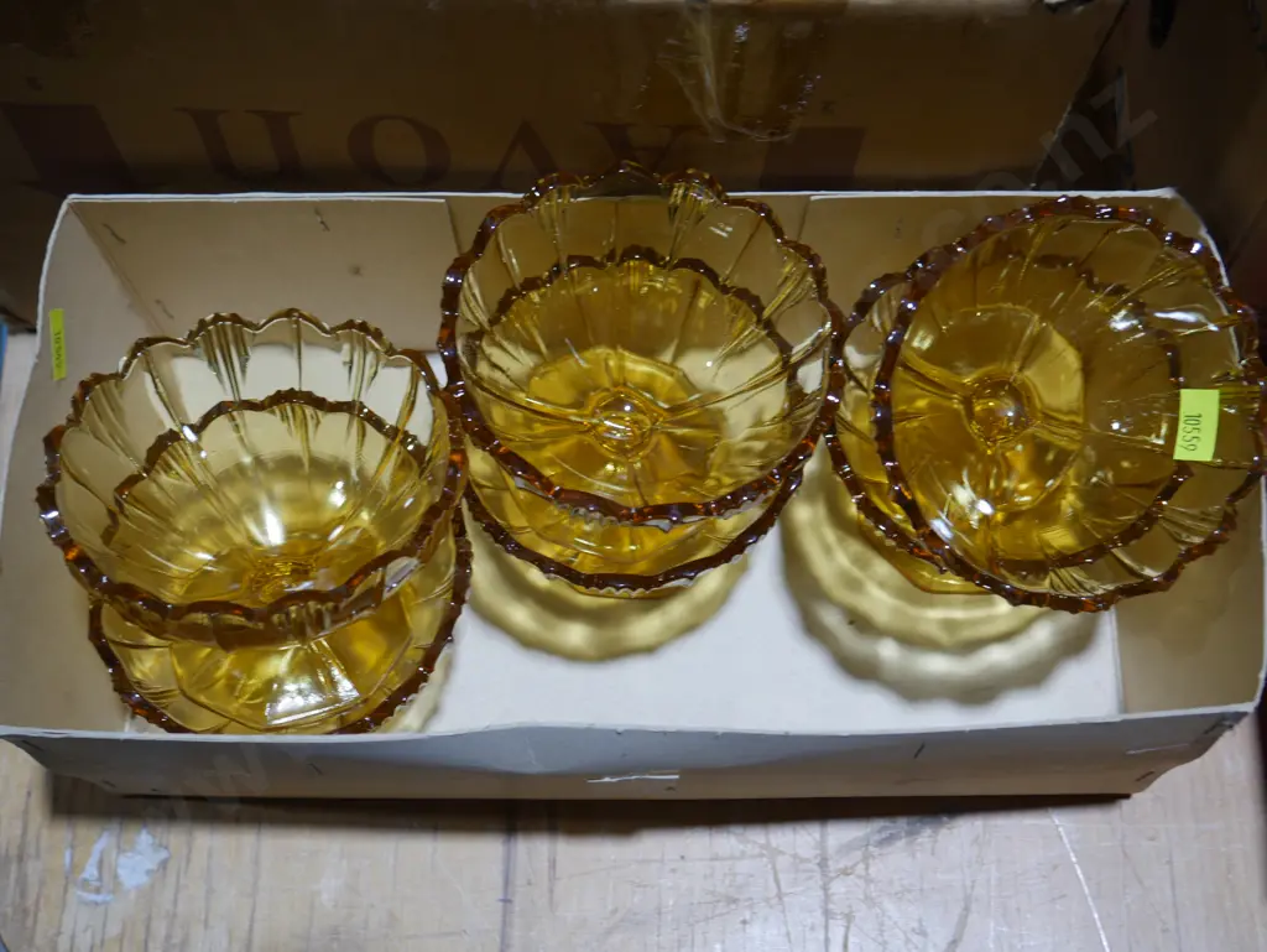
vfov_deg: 32.9
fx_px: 1611
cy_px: 476
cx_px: 634
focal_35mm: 44
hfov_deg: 42.9
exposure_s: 1/60
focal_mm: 22
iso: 200
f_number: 4.7
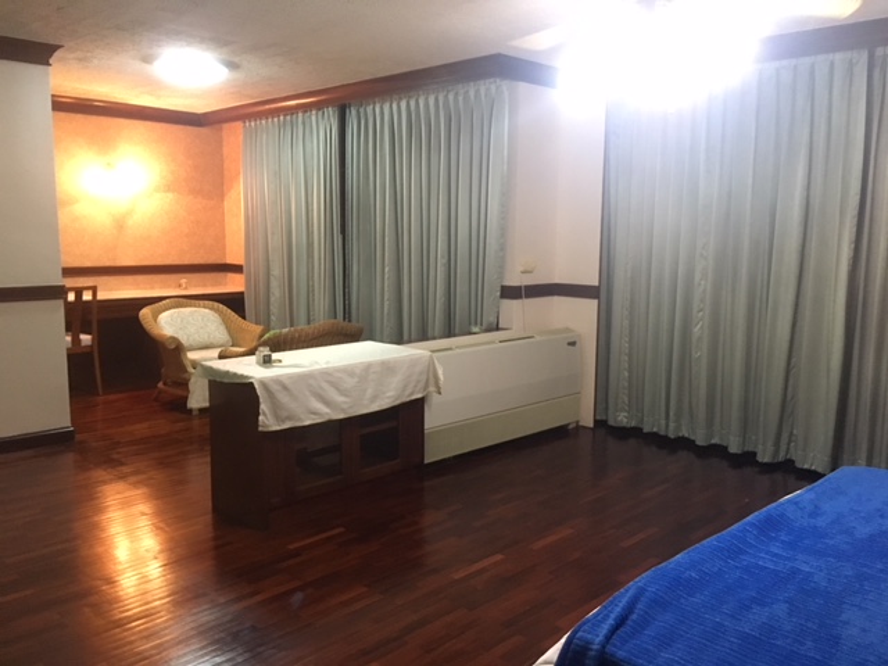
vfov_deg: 48.2
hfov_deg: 61.7
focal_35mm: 29
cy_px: 333
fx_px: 744
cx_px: 444
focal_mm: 4.15
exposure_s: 1/17
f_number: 2.2
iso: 250
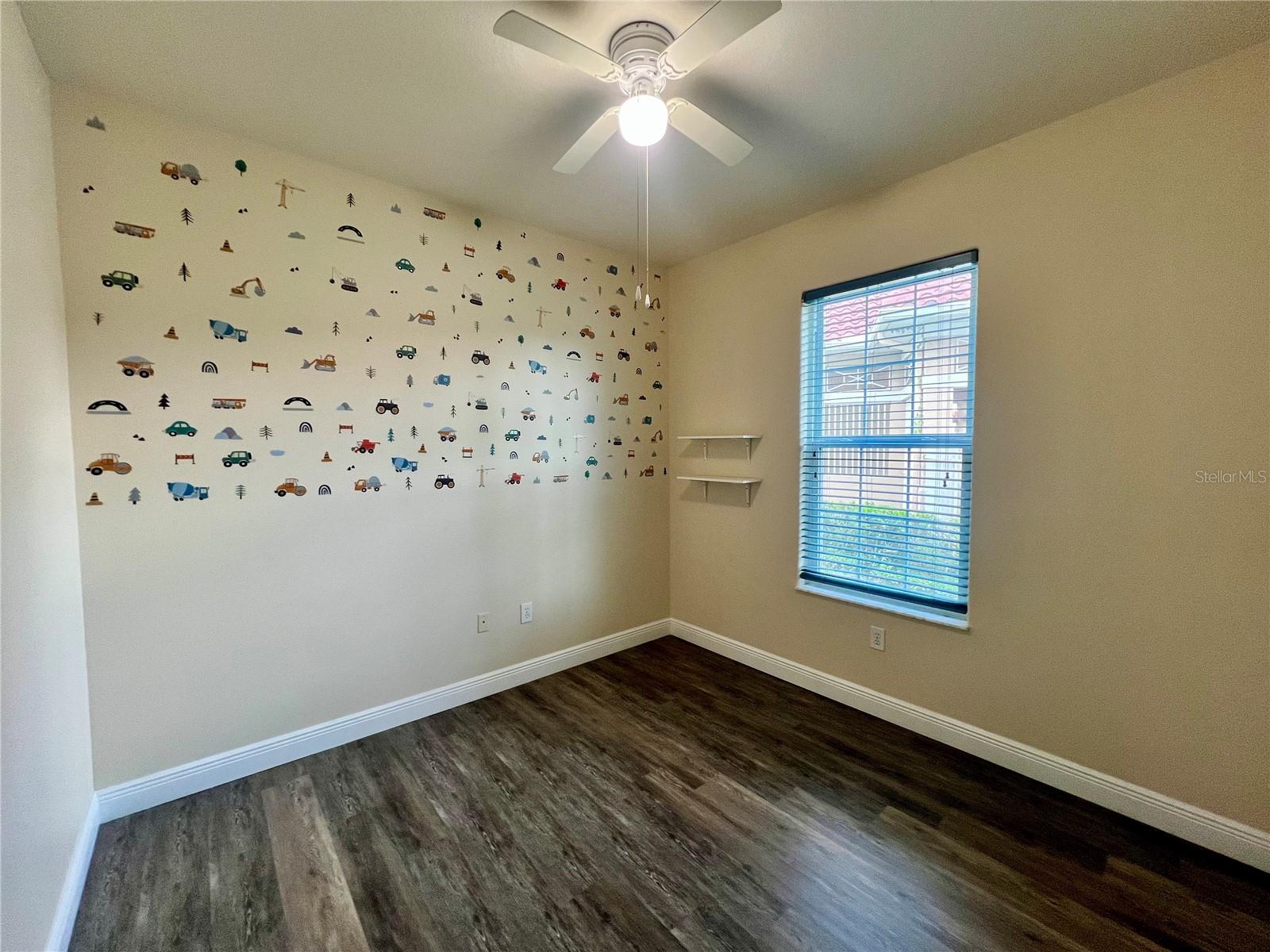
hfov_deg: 106.2
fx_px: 477
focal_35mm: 13
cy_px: 476
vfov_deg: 89.9
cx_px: 635
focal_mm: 1.57
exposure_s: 1/120
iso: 200
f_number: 1.8
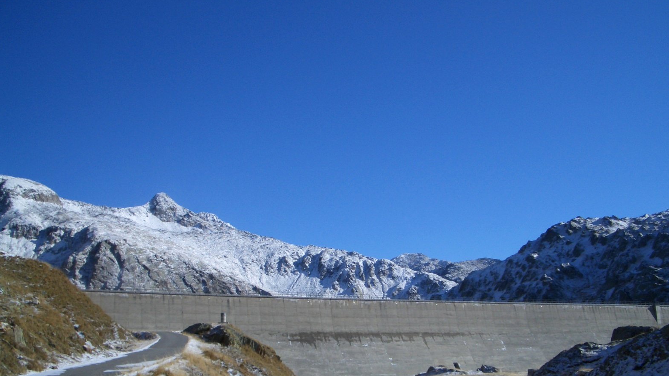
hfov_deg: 51.6
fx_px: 692
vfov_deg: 30.3
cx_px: 341
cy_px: 245
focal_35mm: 39
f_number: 4.3
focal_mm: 5.8
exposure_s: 1/1000
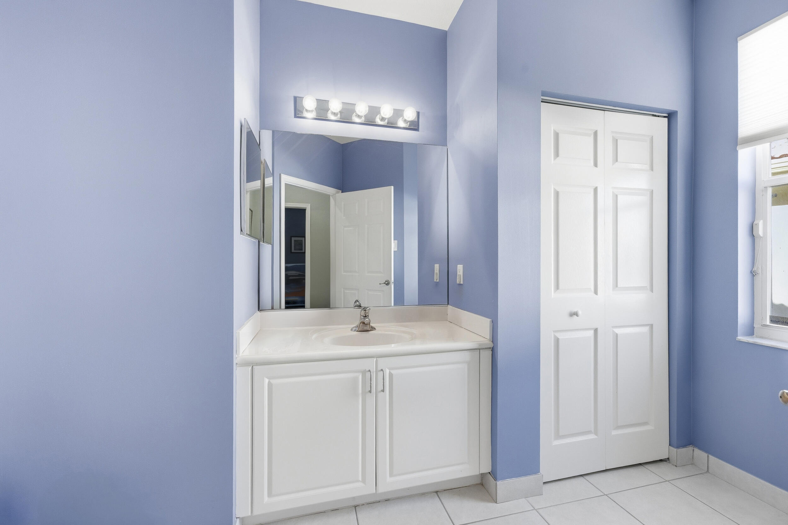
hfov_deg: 104.3
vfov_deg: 81.2
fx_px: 306
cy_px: 262
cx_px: 394
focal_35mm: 14
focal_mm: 14
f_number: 8
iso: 500
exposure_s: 1/400
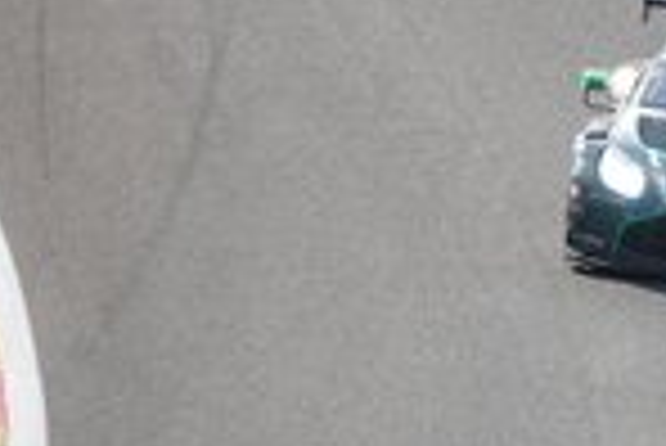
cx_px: 774
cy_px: -9
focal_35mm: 1422
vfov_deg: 1.0
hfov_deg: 1.4
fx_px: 26332
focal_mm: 171.89
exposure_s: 1/800
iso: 250
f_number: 4
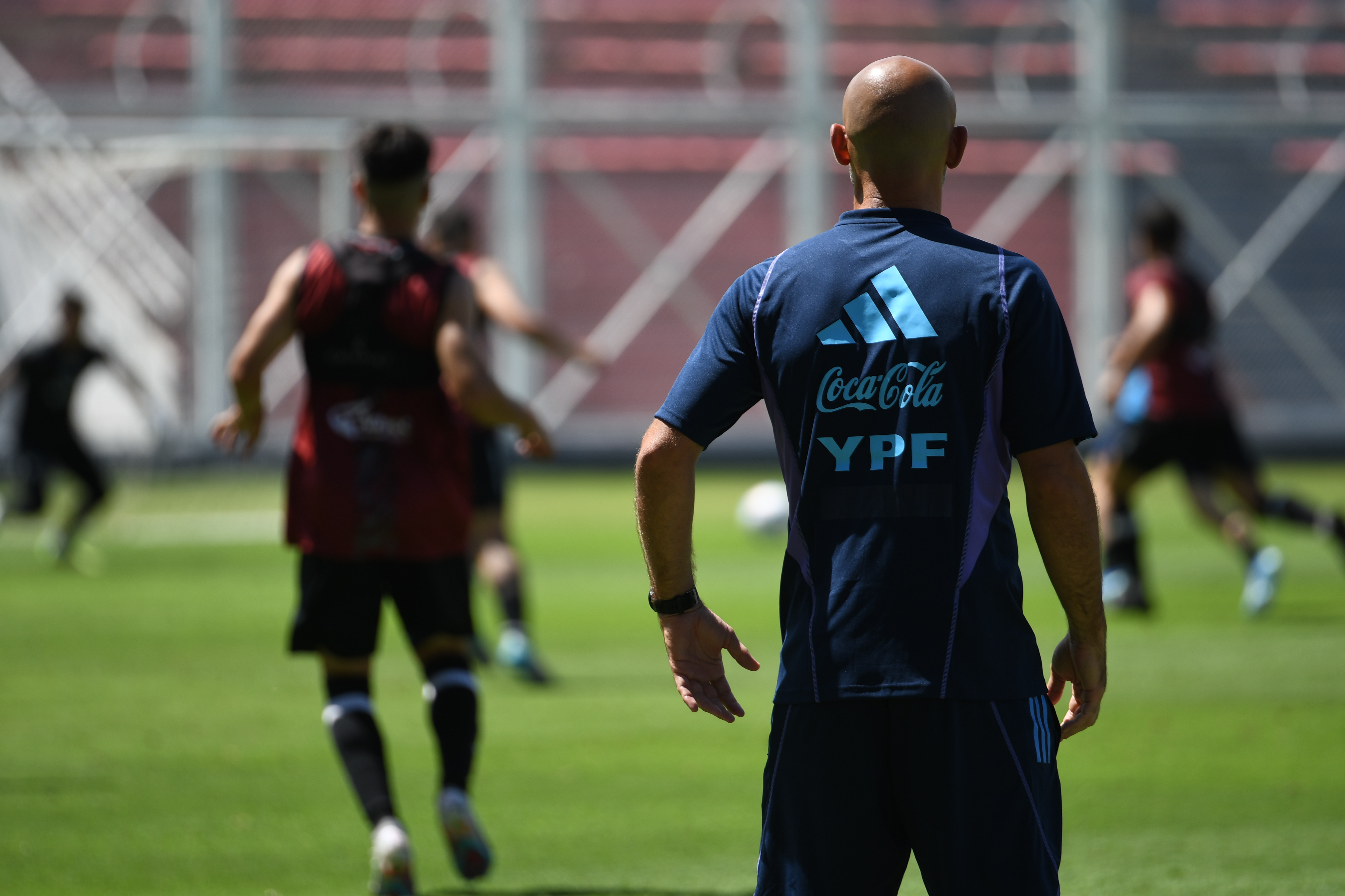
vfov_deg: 4.7
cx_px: 672
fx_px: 10909
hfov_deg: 7.1
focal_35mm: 292
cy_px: 448
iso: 125
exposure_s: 1/2000
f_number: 2.8
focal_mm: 195
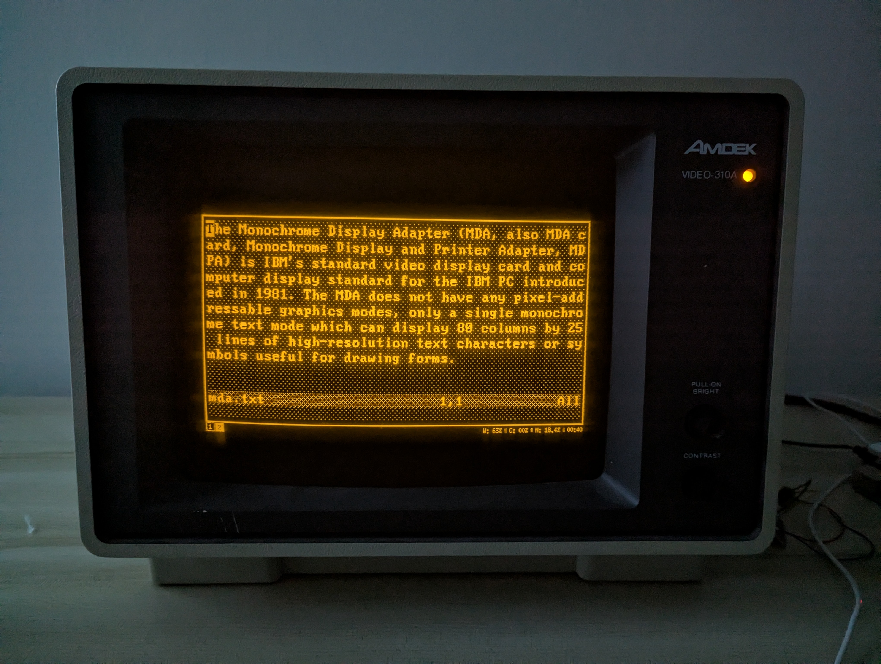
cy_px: 332
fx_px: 612
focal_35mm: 24
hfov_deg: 71.5
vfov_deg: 56.9
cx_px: 440
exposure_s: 1/32.7
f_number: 1.85
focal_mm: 6.81
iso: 476
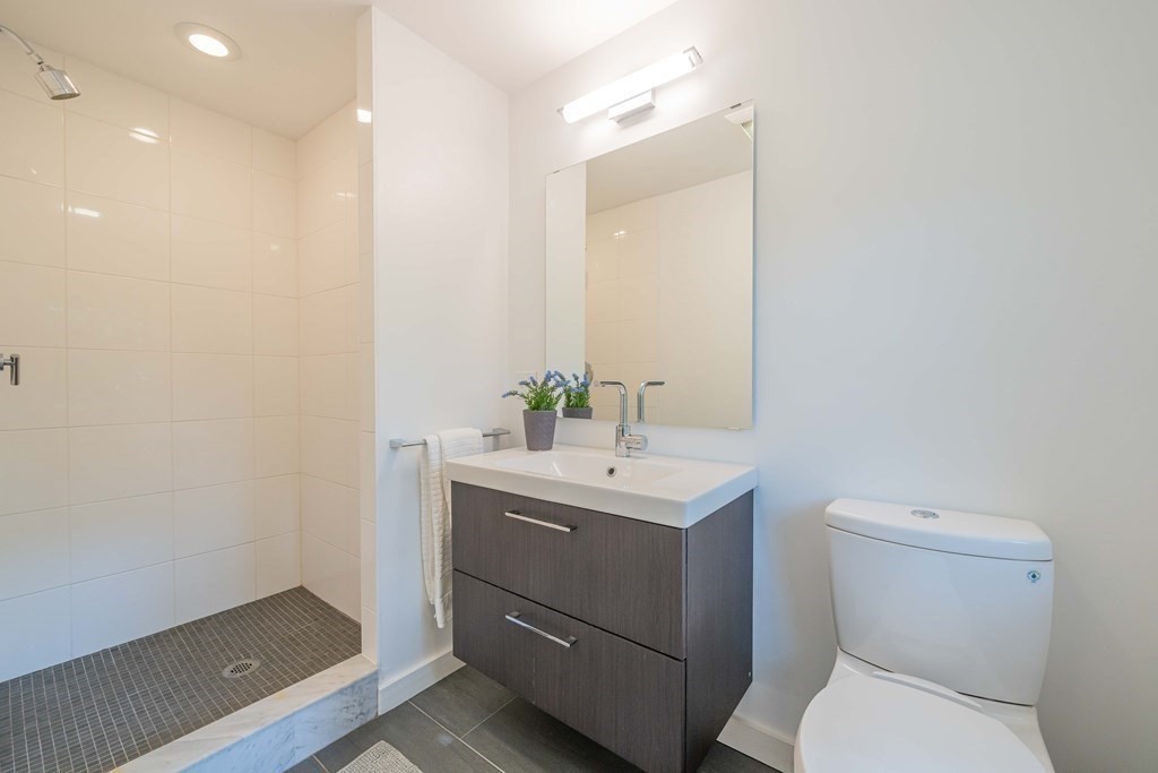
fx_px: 418
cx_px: 579
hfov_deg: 108.3
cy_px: 386
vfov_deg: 85.4
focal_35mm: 13
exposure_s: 1/50
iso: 800
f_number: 7.1
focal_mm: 13
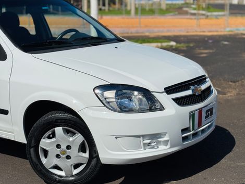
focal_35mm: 48
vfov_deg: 30.3
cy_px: 92
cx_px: 122
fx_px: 340
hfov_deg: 39.6
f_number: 1.78
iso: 50
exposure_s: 1/15385
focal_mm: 6.76
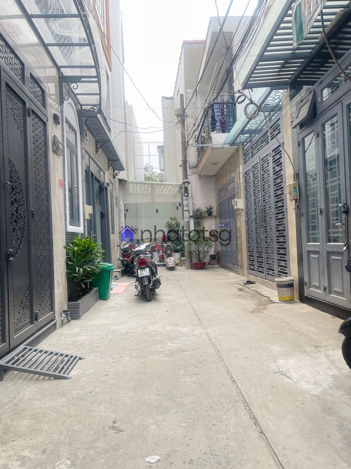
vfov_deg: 69.4
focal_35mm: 25
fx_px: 338
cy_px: 234
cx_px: 176
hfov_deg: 54.9
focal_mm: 5.1
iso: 32
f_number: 1.6
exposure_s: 1/484
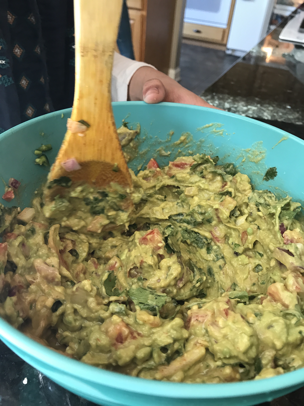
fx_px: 328
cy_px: 203
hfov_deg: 49.7
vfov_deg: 63.4
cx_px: 152
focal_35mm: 28
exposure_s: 1/20
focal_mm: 3.99
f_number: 1.8
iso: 40
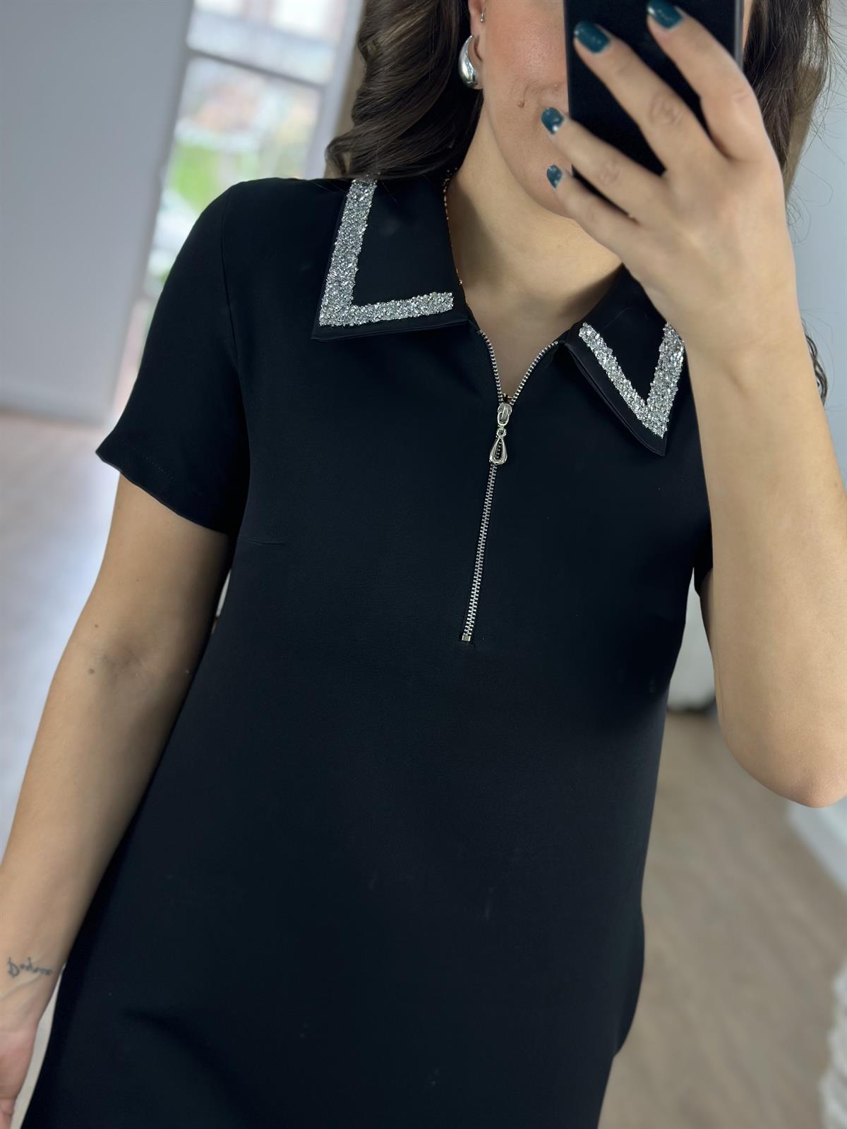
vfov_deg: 39.7
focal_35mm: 48
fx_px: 1566
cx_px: 424
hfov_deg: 30.3
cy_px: 564
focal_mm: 6.86
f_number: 1.78
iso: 80
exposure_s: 1/141
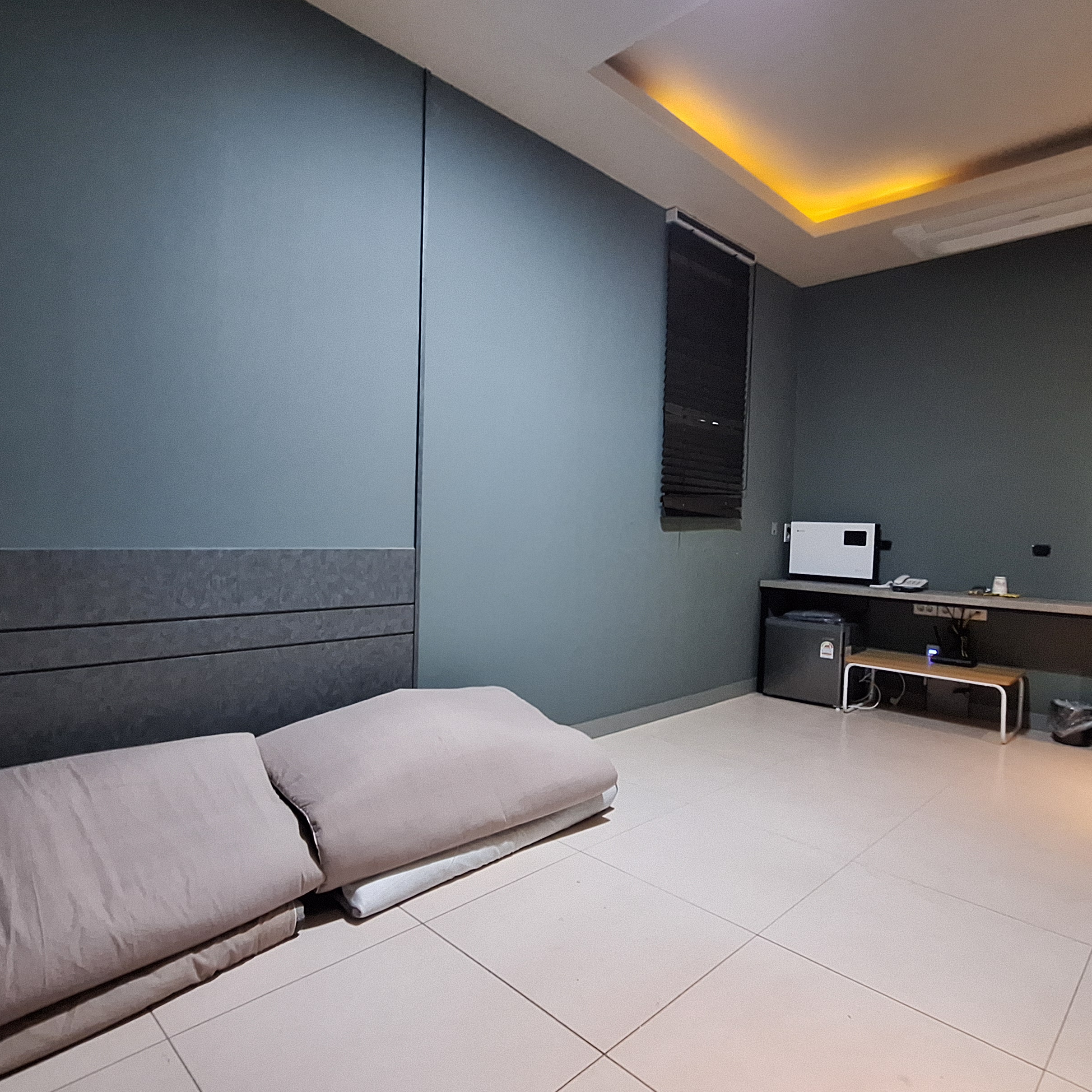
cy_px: 539
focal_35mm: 19
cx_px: 531
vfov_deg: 77.7
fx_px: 678
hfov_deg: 77.7
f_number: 2.2
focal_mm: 1.74
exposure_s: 1/20
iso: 500
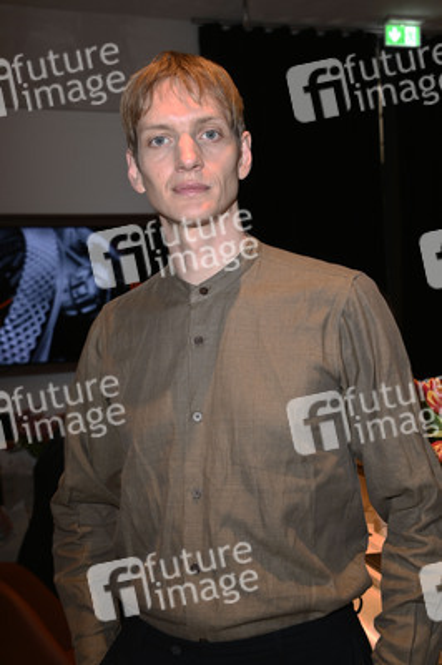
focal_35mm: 48
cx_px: 221
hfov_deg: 28.0
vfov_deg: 41.1
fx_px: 885
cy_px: 332
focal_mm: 48
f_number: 5.6
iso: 1250
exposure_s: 1/125
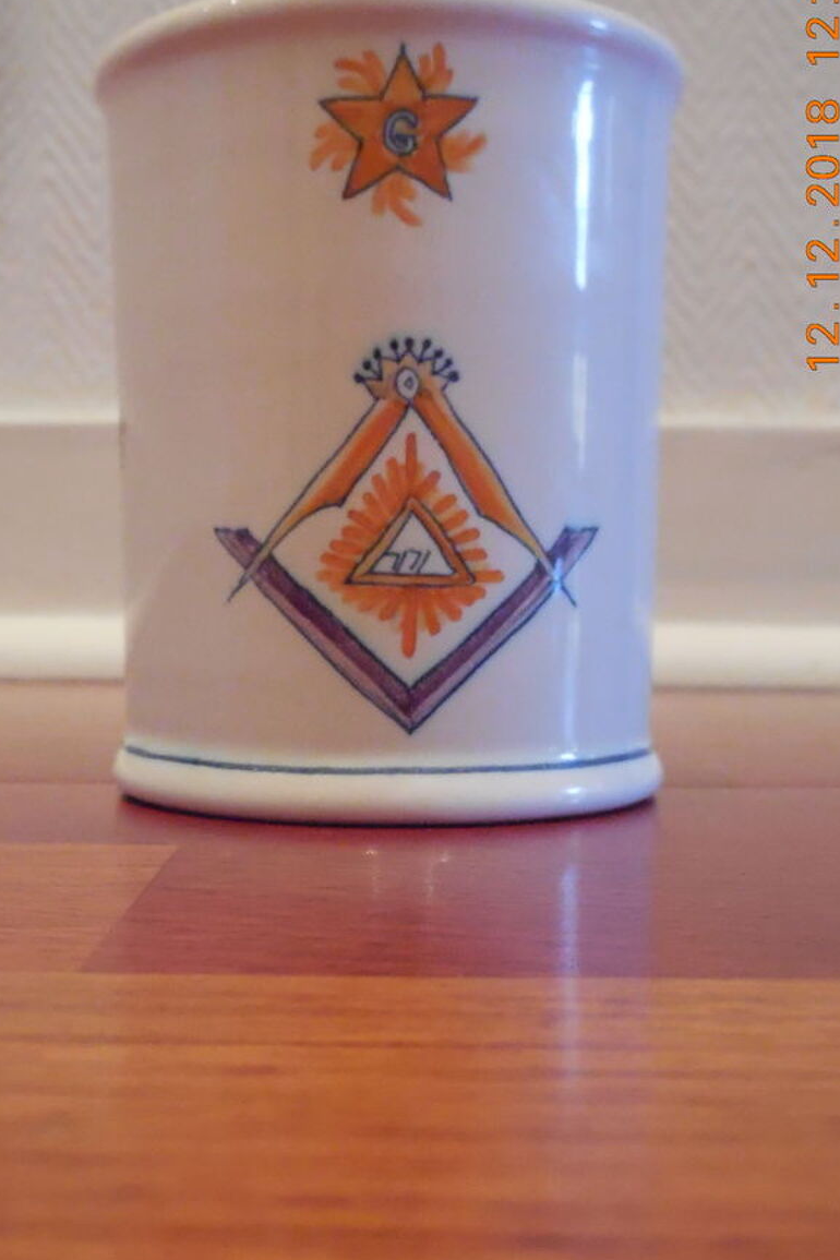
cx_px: 383
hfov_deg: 28.1
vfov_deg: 41.1
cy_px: 602
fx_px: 1680
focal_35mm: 48
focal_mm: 7.1
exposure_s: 1/80
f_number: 3.6
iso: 1600
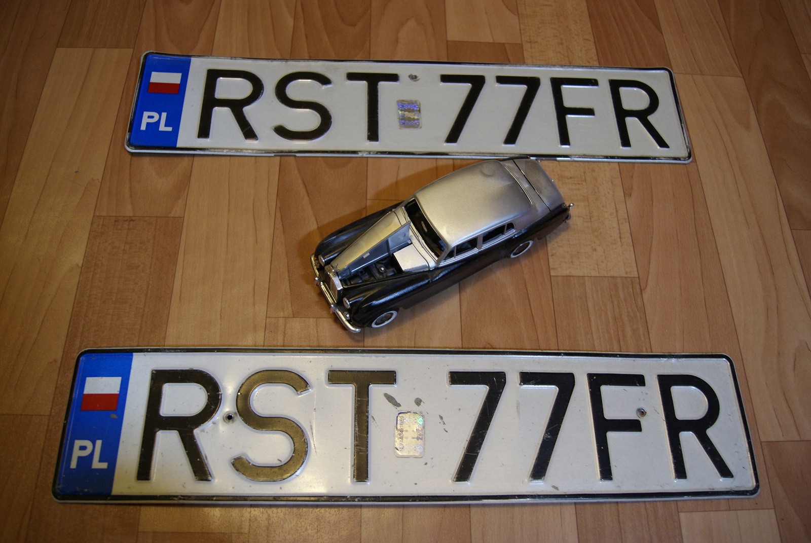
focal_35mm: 27
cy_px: 272
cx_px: 406
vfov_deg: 48.0
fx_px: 609
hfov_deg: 67.3
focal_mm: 18
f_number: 3.5
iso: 400
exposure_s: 1/10
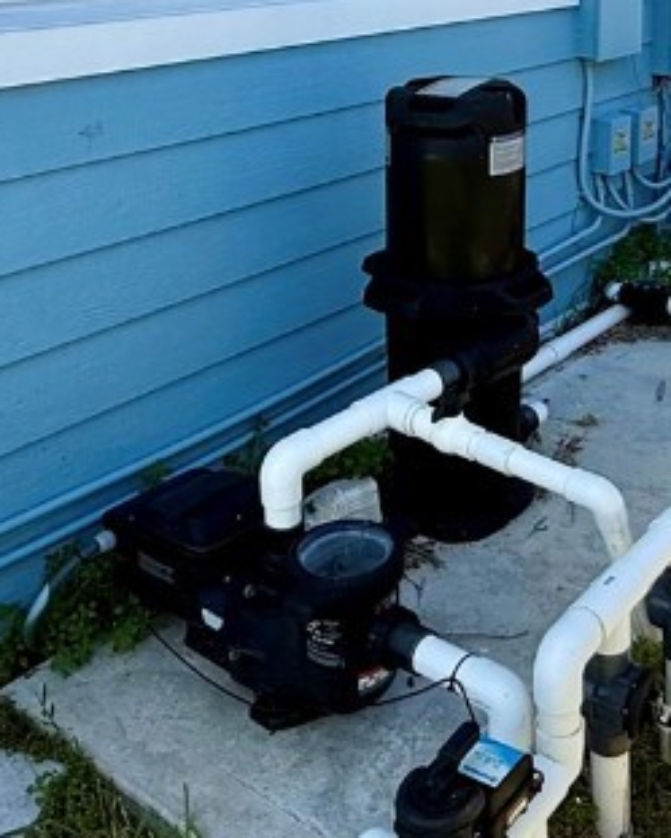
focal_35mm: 45
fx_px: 1117
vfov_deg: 40.0
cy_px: 210
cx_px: 544
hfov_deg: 32.5
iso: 50
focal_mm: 2.22
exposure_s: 1/717
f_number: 2.2
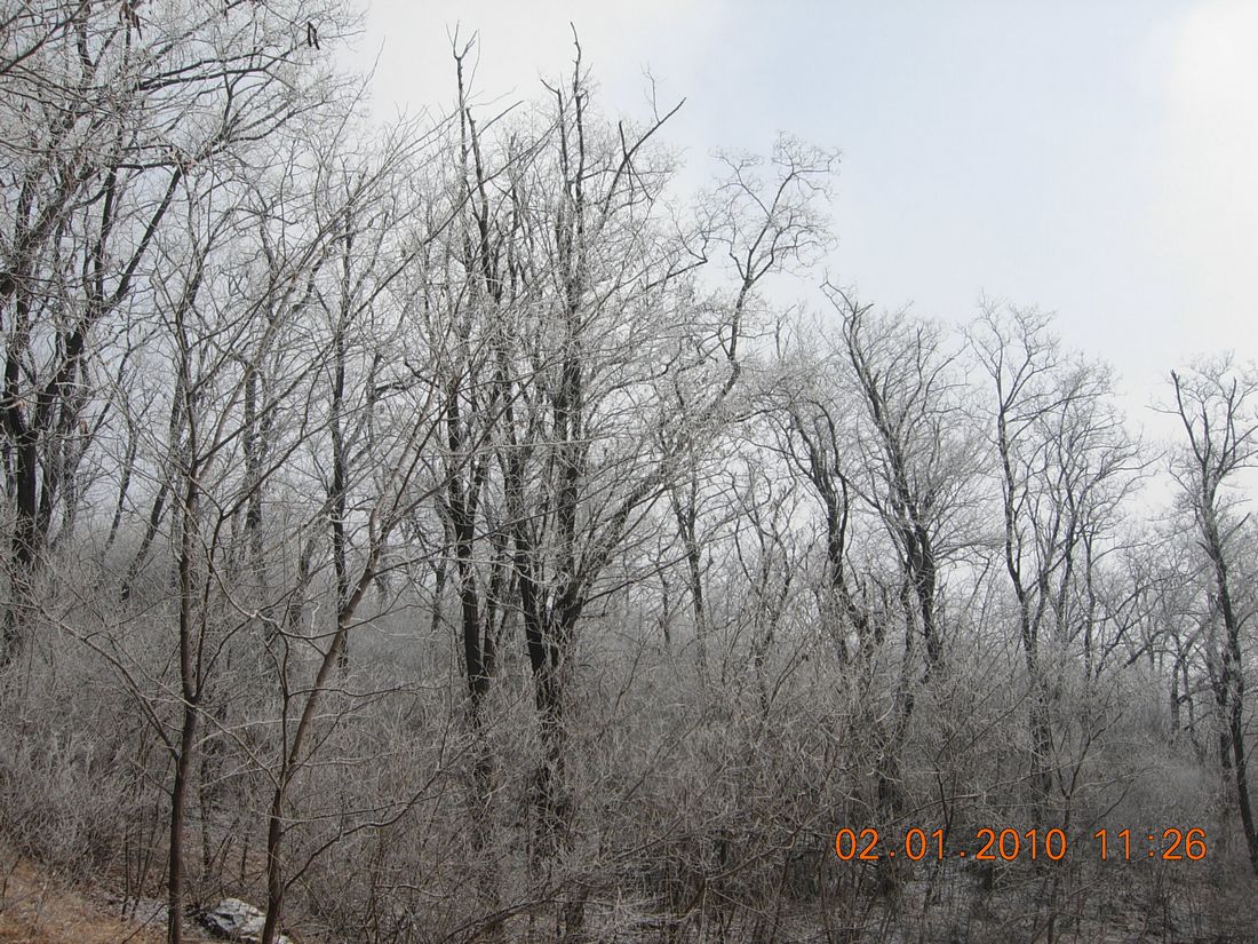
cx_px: 629
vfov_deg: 39.7
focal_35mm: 36
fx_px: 1308
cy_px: 472
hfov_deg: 51.4
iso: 50
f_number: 6.1
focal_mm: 7.5
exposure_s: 1/352
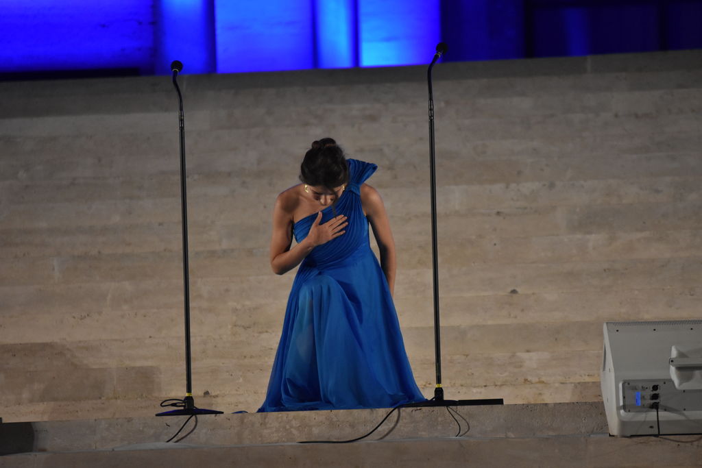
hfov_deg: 6.9
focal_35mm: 300
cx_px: 351
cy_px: 234
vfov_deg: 4.6
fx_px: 5850
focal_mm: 200
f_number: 2.8
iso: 2500
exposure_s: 1/640
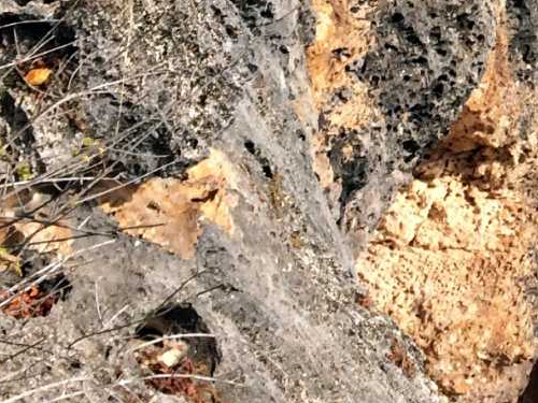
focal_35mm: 123
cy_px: -154
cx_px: 972
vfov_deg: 11.7
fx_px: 1912
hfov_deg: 14.2
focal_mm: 4.12
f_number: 2.2
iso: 40
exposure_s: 1/2415
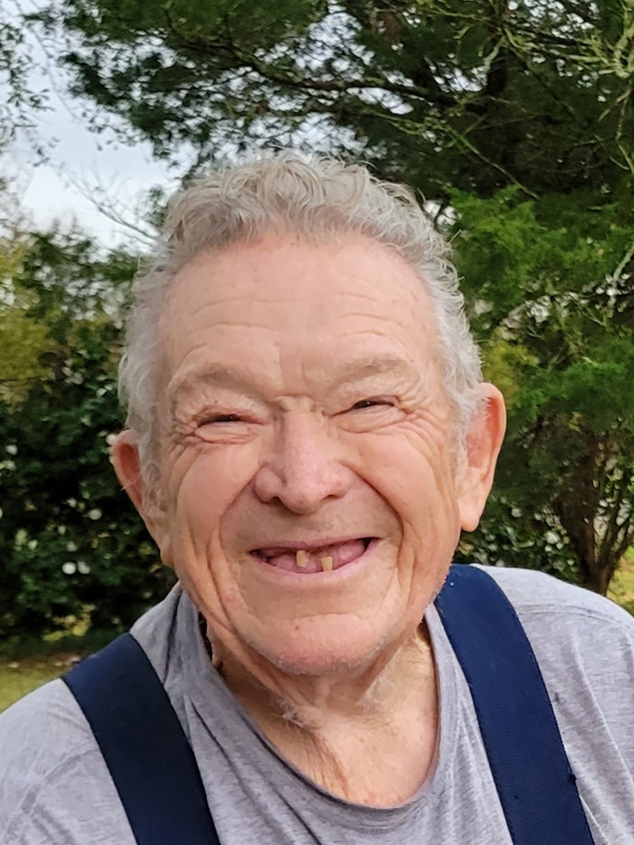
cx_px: 317
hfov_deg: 53.1
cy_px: 422
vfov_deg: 67.3
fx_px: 635
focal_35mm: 26
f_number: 1.8
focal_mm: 5.4
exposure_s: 1/120
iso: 250
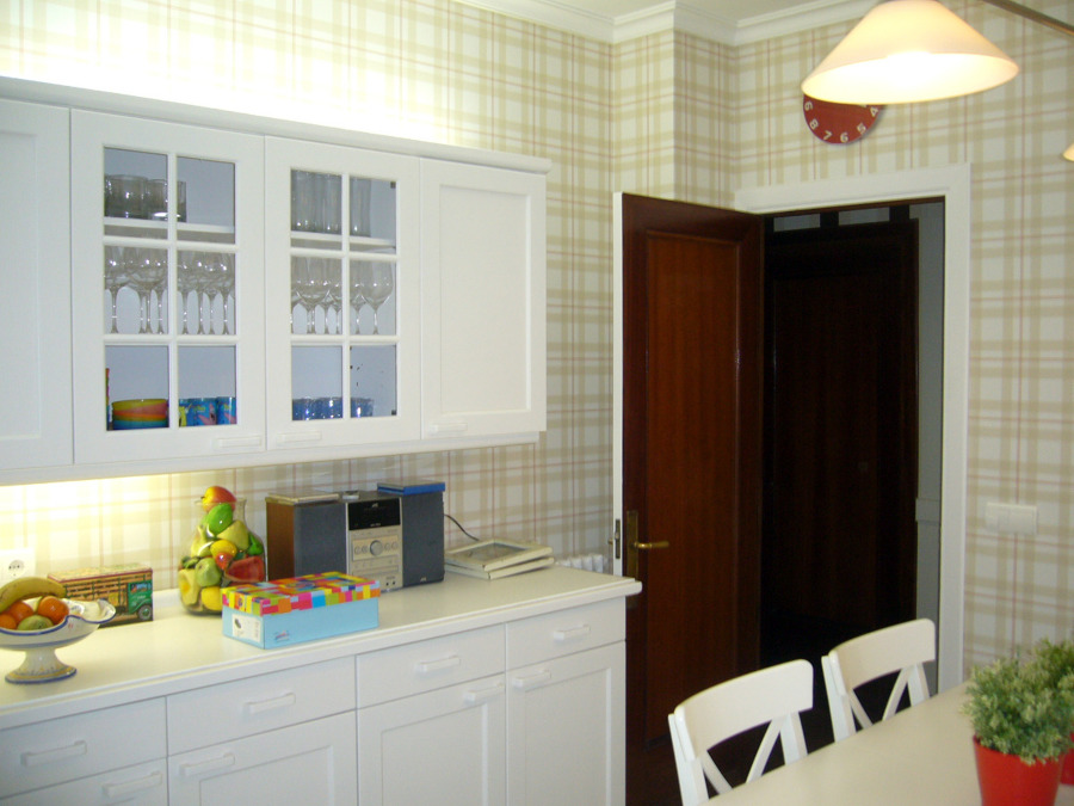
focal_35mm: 35
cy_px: 403
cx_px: 537
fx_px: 1086
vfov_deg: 40.7
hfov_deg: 52.6
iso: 100
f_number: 2.8
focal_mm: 5.8
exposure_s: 1/30
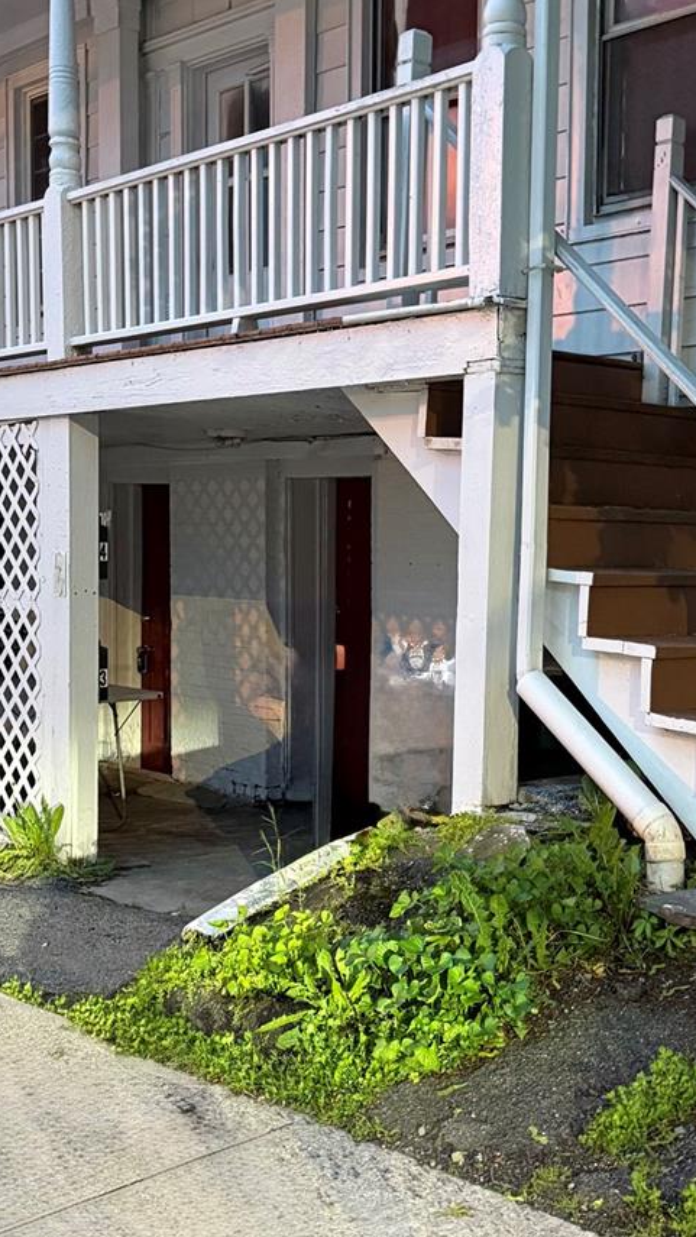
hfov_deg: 25.4
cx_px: 409
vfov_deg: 43.7
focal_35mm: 47
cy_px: 576
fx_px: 1542
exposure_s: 1/40
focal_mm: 6.76
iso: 800
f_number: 1.78
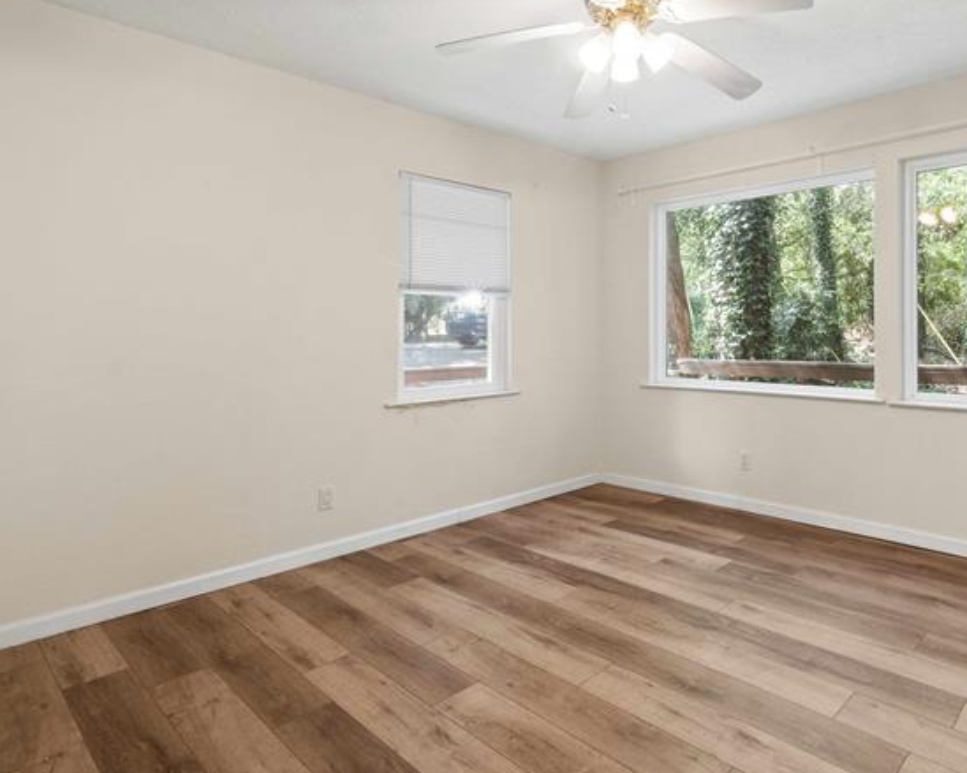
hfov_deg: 75.9
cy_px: 357
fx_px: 601
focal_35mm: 21
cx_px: 618
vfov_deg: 65.4
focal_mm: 12
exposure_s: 1/6
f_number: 9
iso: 500
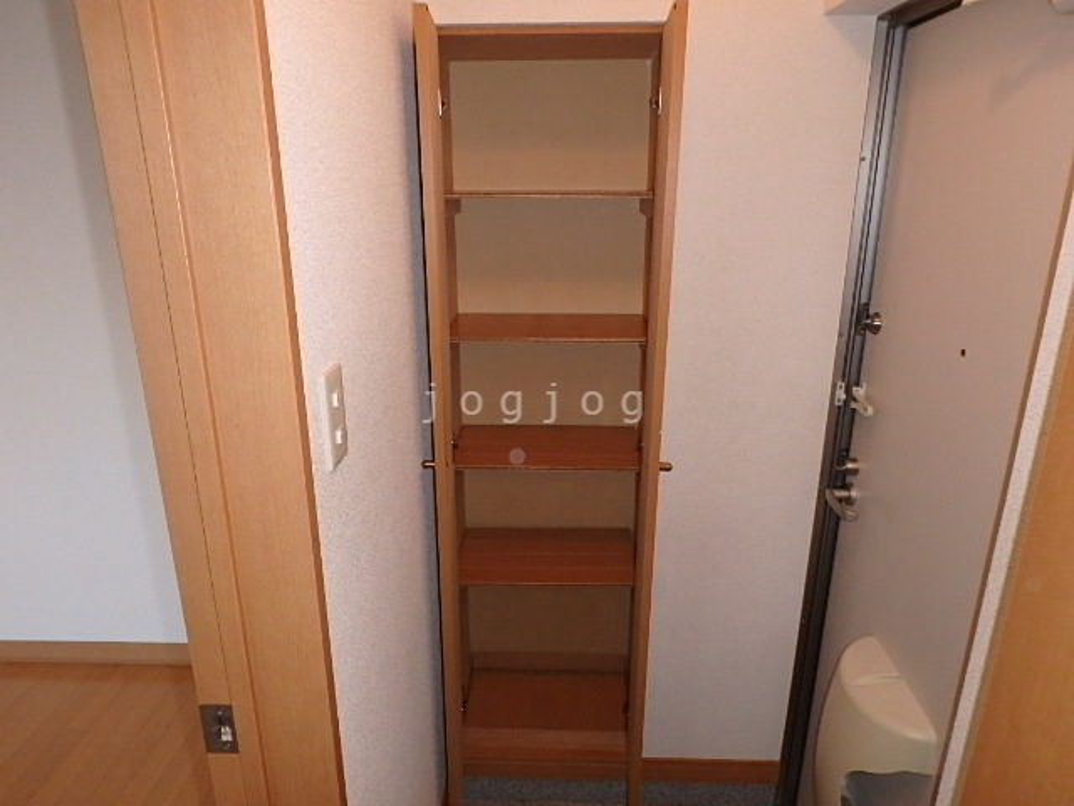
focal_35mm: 23
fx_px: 714
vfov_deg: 58.9
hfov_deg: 73.9
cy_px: 403
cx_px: 537
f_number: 3.8
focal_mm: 4
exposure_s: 1/30
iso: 400
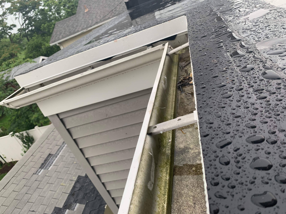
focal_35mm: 26
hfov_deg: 67.3
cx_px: 143
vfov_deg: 53.1
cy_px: 107
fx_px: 215
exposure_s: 1/121
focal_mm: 4.25
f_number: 1.8
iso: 80
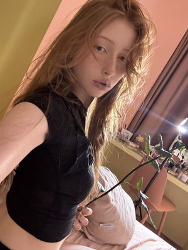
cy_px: 125
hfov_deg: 46.8
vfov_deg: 60.0
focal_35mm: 30
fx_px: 217
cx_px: 94
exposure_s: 1/36
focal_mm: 2.69
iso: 400
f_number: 1.9
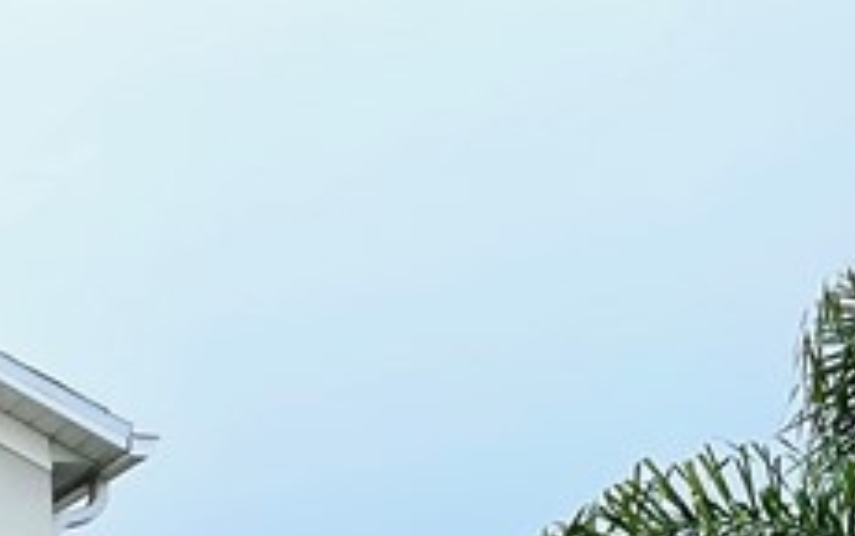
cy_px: 1172
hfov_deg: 14.0
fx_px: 2846
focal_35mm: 122
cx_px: -922
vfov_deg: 9.8
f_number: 1.6
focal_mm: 4.2
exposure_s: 1/972
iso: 32
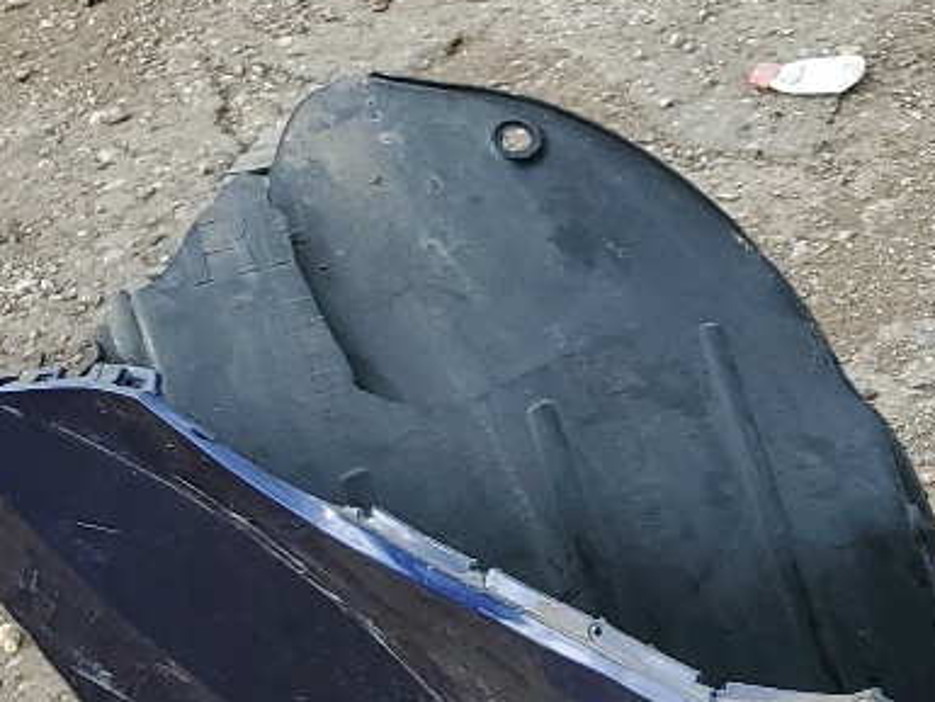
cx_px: 1690
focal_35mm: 108
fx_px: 2918
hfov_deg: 15.6
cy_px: 704
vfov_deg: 13.5
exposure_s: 1/909
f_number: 1.5
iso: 50
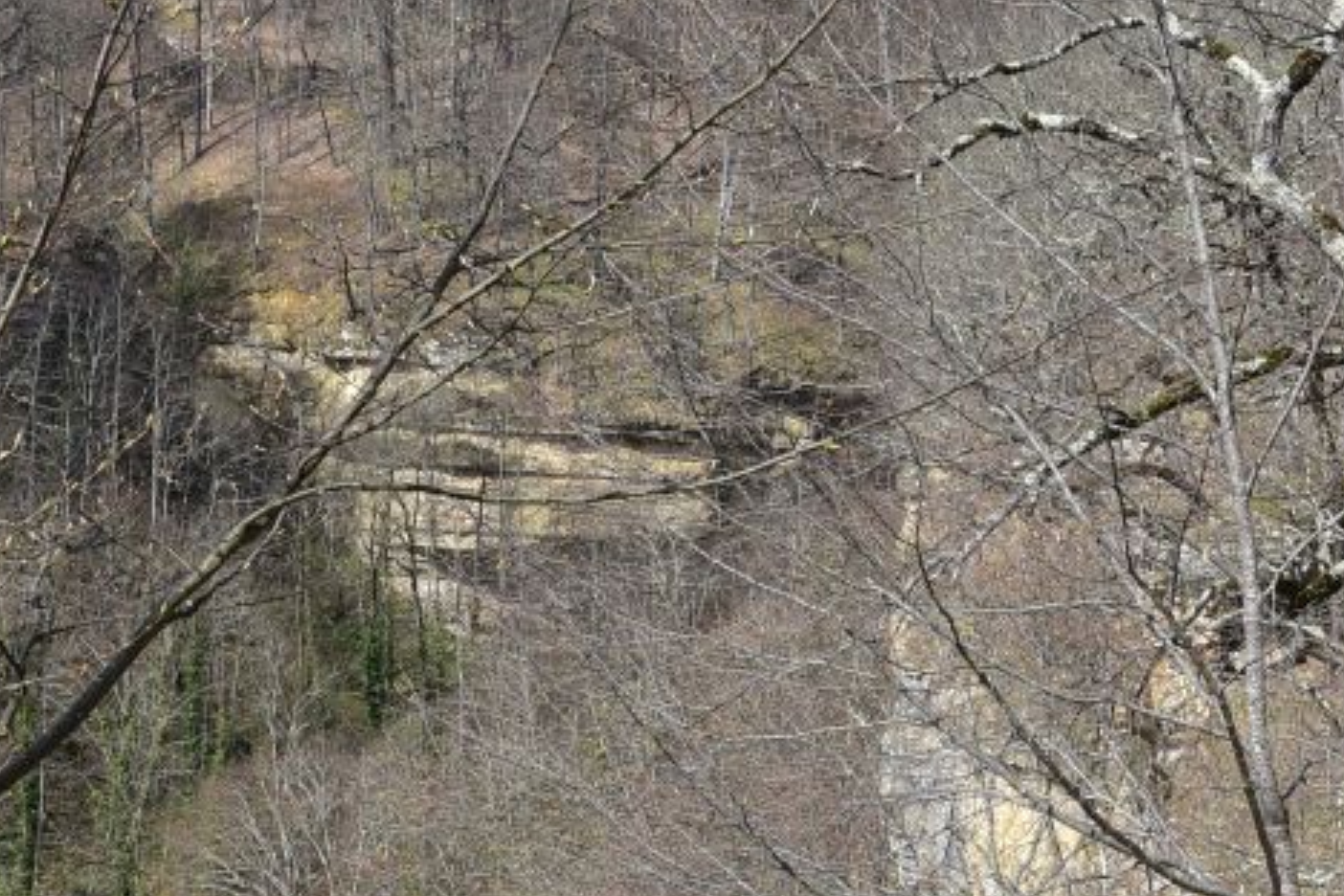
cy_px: 527
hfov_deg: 14.7
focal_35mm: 139
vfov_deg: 9.9
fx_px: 5189
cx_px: 818
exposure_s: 1/125
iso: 160
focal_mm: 50
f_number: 13
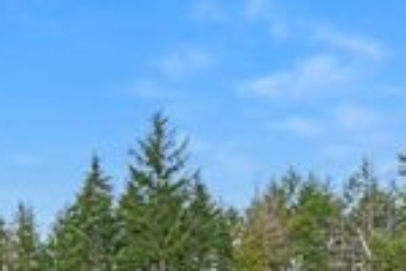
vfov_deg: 23.7
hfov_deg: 36.1
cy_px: 354
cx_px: 11
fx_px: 564
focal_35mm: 50
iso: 100
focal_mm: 10
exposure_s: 1/60
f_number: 9
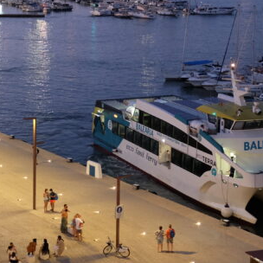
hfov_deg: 19.4
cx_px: -19
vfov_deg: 20.0
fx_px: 739
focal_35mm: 86
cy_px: 71
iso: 1600
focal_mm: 26.5
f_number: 3.2
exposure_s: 1/20
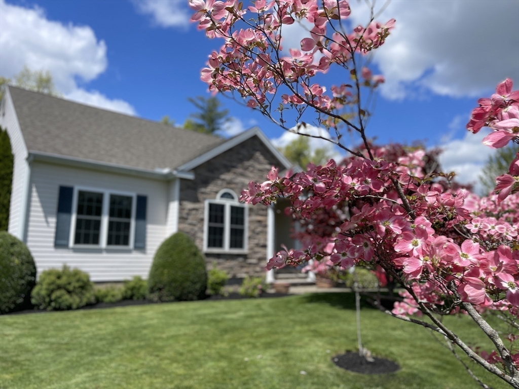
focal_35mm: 26
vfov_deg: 53.1
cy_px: 194
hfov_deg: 67.3
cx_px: 260
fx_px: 390
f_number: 1.6
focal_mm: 5.1
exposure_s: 1/5128
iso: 50
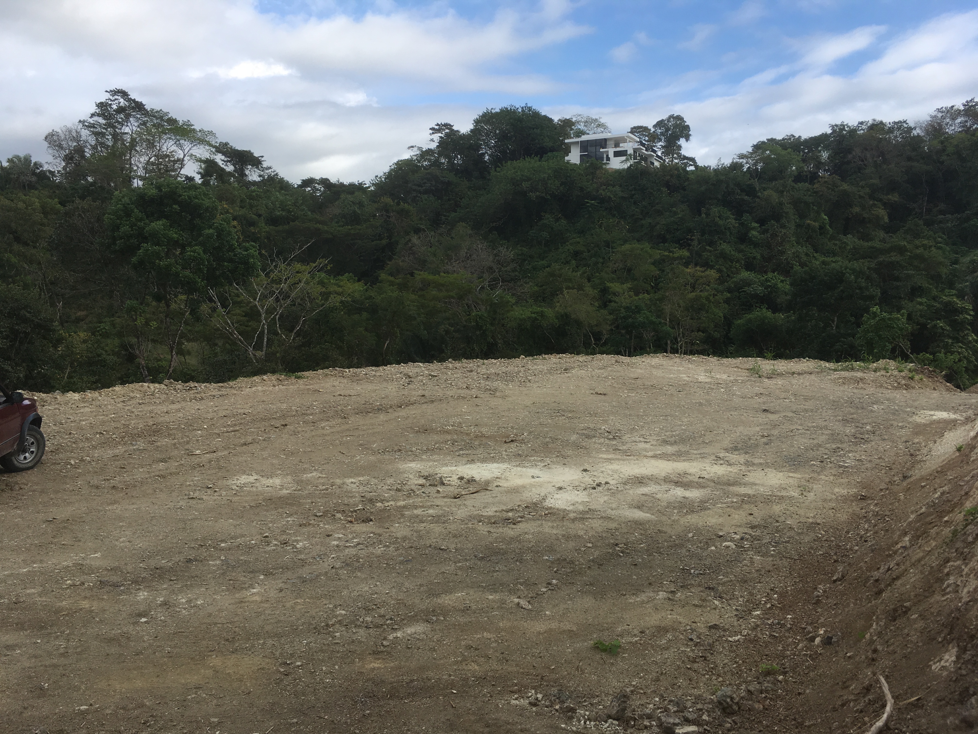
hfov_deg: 61.7
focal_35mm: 29
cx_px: 489
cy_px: 367
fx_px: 819
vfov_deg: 48.2
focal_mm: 4.15
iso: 25
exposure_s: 1/1148
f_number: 2.2
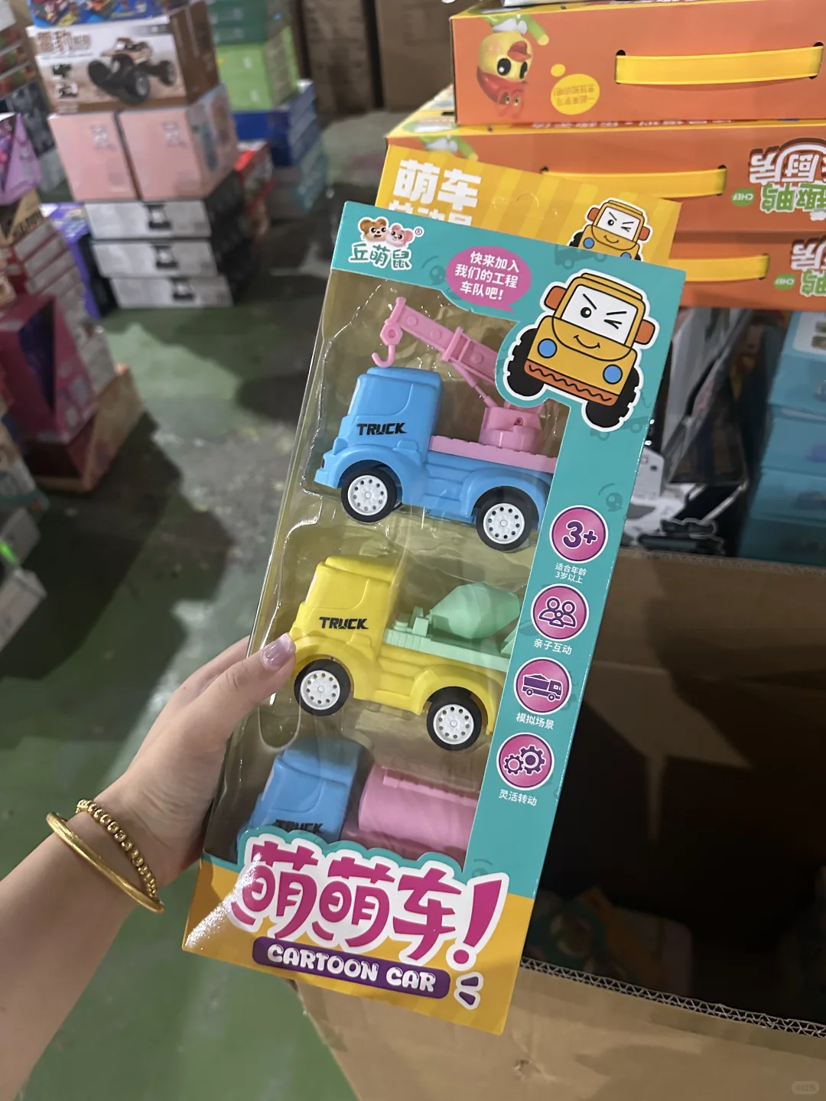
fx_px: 764
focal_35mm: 24
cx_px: 413
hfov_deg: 56.8
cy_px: 550
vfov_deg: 71.6
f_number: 1.78
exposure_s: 1/33
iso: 800
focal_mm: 6.86
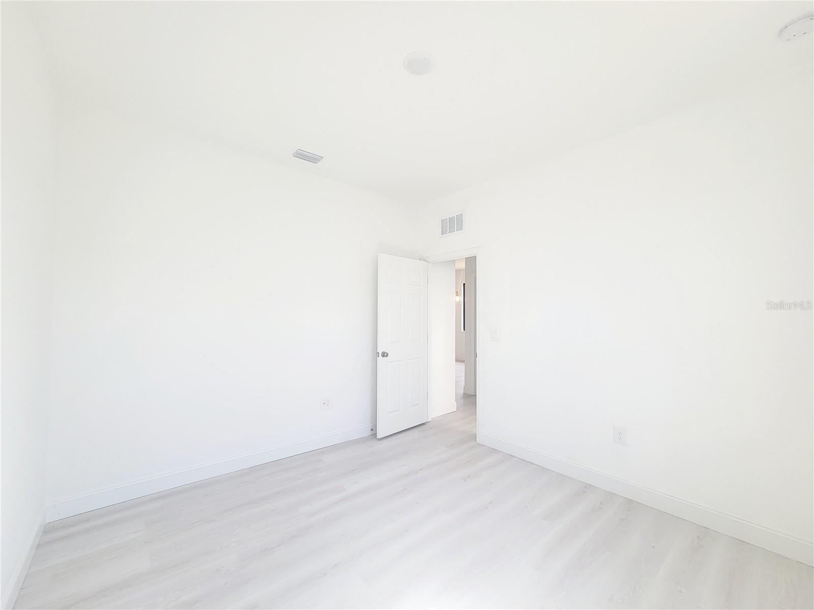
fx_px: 306
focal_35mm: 13
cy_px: 305
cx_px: 407
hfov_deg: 106.2
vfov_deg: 89.9
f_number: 2.2
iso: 64
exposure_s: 1/120
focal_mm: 2.2
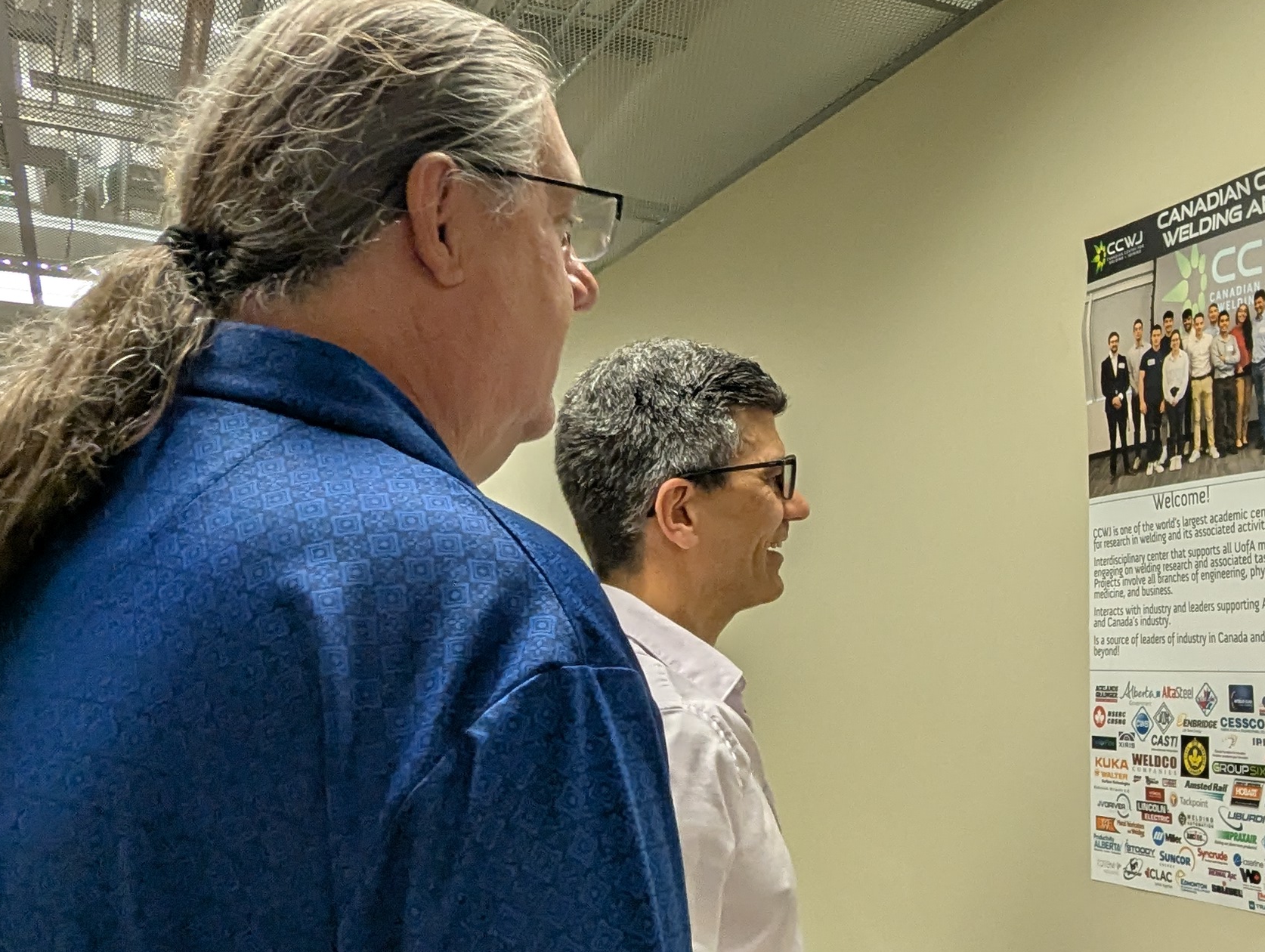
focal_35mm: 39
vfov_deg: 36.9
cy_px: 441
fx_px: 1427
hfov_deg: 45.3
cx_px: 1017
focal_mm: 2.35
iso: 153
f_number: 2.2
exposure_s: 1/60
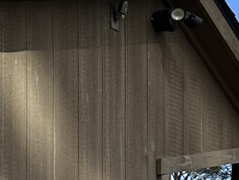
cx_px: -473
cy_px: 230
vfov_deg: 7.9
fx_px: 1292
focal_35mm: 187
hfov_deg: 8.8
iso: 80
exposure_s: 1/3597
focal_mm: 6.86
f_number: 1.78
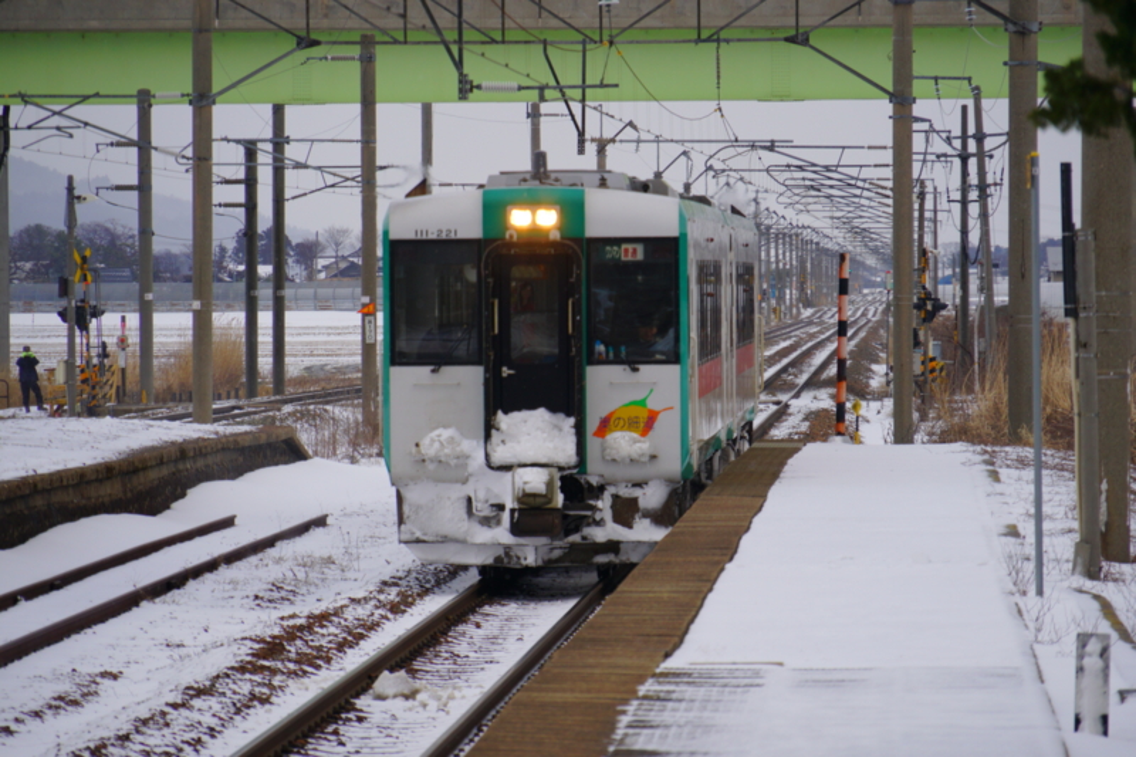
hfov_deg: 6.9
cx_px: 568
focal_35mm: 300
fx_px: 9464
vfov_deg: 4.6
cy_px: 378
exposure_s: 1/500
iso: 320
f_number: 6.3
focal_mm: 200
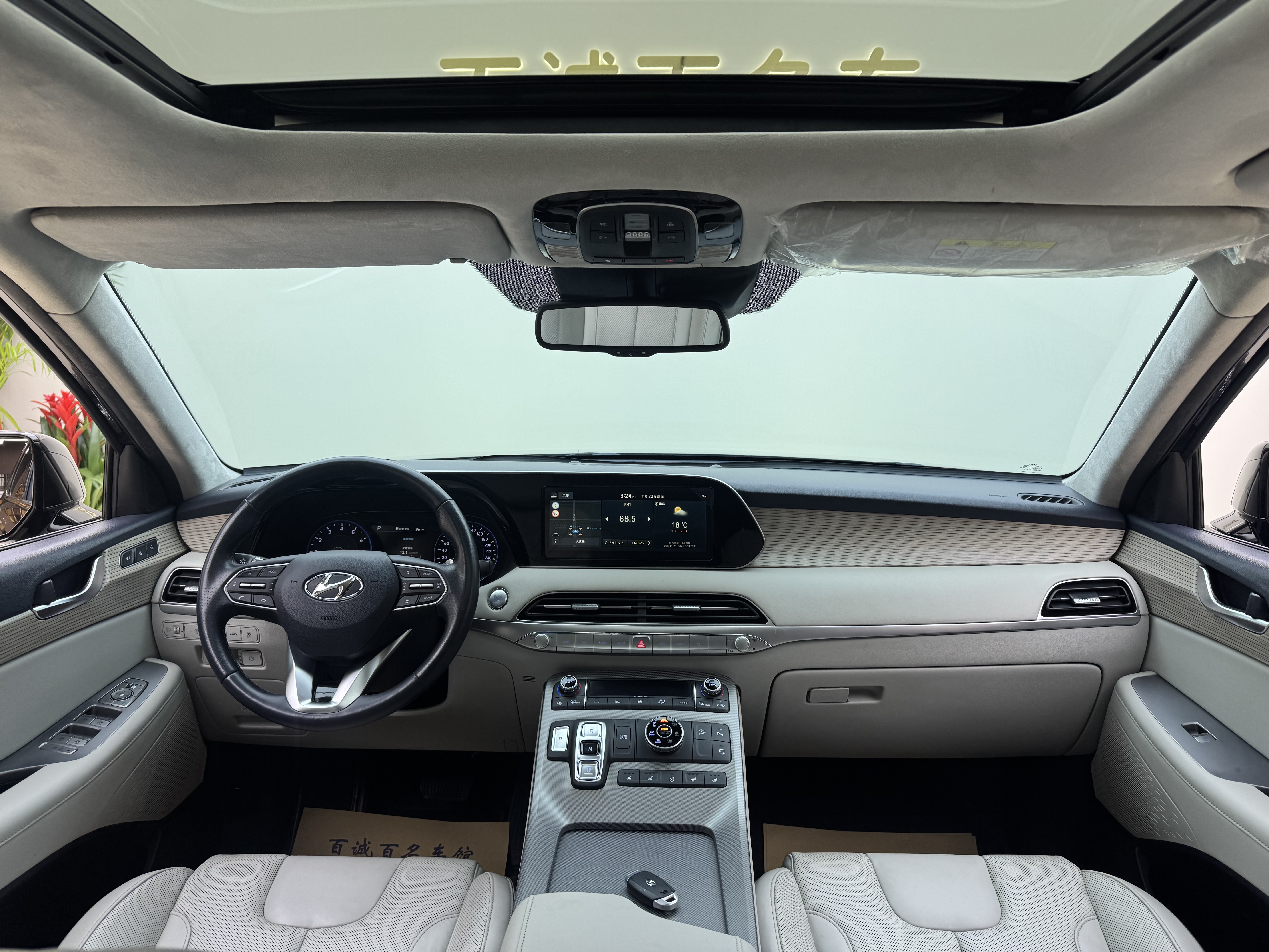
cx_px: 634
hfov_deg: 71.6
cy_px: 476
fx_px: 880
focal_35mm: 24
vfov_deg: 56.8
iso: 100
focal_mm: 6.76
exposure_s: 1/121
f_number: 1.78
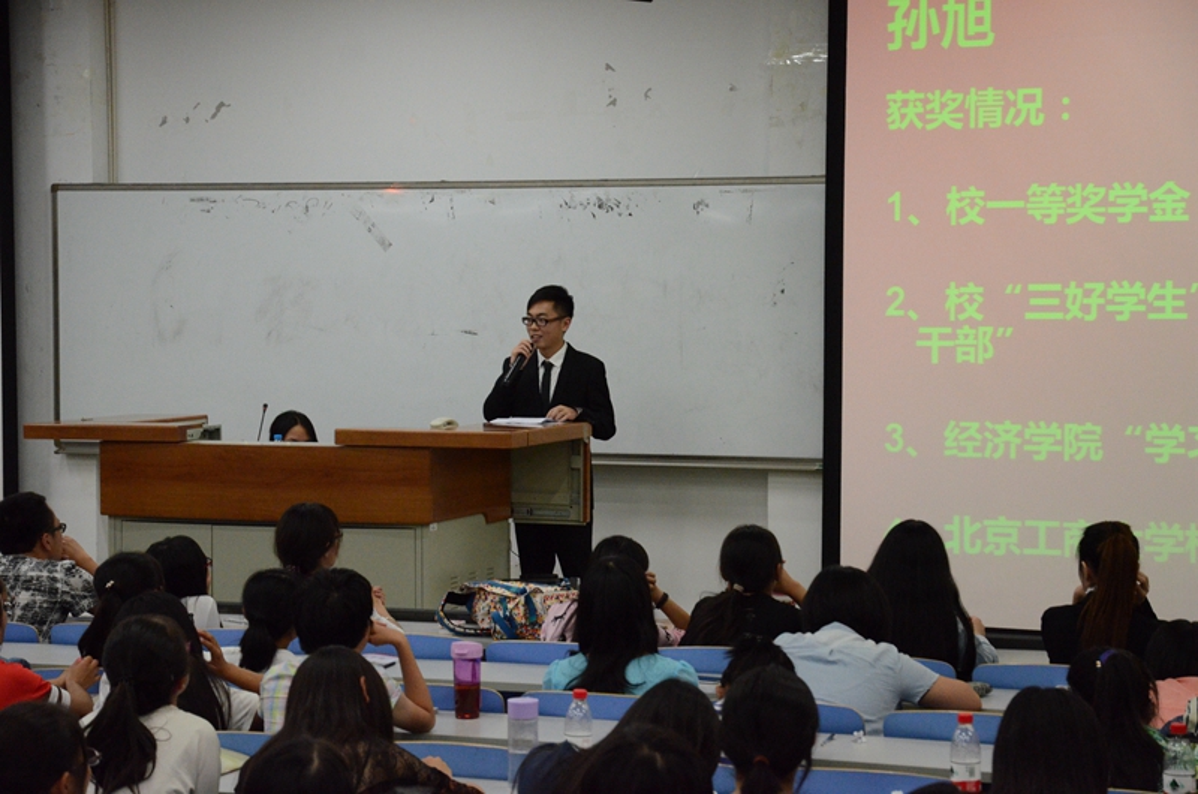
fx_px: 2790
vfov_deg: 16.2
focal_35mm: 84
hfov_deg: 24.2
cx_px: 599
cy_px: 397
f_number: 5.3
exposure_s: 1/60
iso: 3200
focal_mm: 56
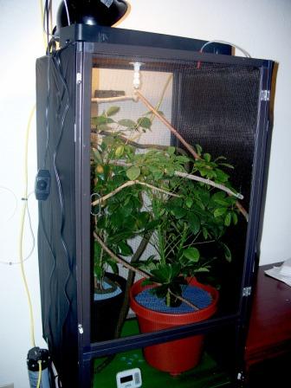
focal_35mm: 37
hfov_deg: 38.7
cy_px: 194
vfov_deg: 50.1
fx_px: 415
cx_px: 146
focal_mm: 7.8
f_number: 2.8
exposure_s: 1/60
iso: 125
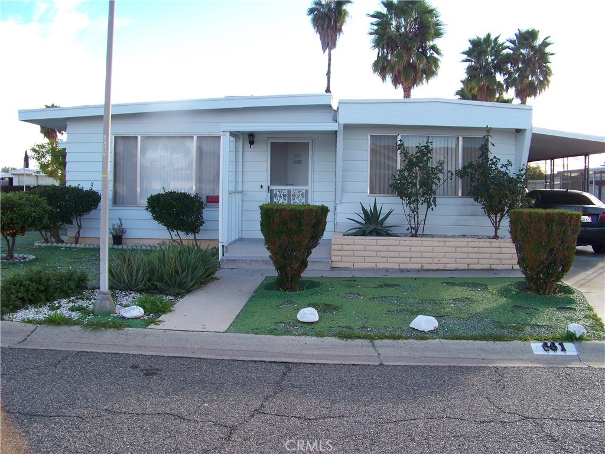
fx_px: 577
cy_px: 227
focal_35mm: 33
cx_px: 302
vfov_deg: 42.9
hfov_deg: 55.4
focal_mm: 5.85
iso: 64
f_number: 3.6
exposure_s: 1/160
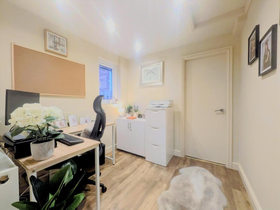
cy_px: 105
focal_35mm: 14
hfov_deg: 102.1
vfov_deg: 85.7
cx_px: 140
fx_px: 113
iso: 64
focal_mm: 1.83
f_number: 2.2
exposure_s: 1/25
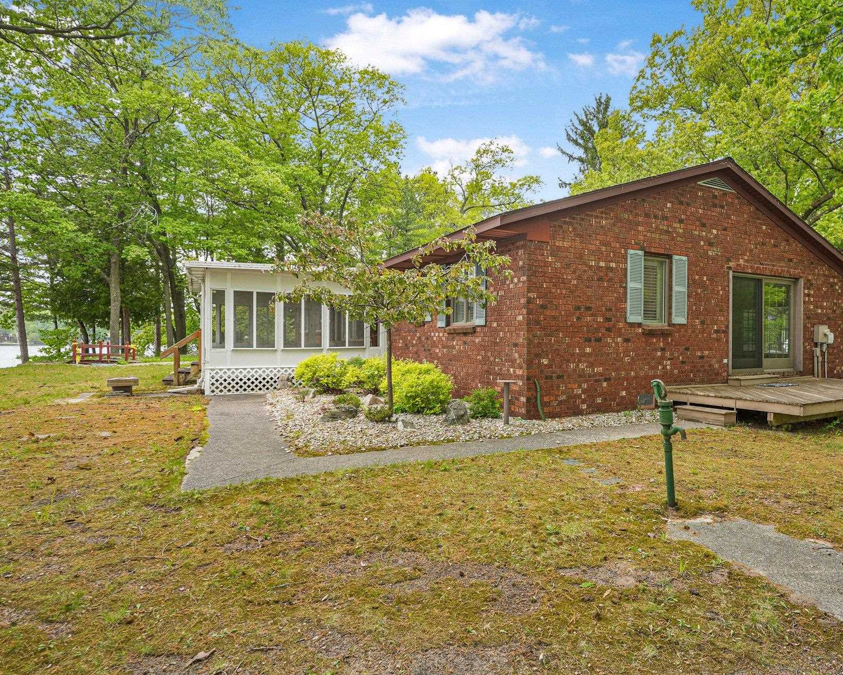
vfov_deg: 67.8
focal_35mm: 20
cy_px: 341
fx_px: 502
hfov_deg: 79.2
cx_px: 503
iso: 250
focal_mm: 17.1
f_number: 5.6
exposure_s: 1/200
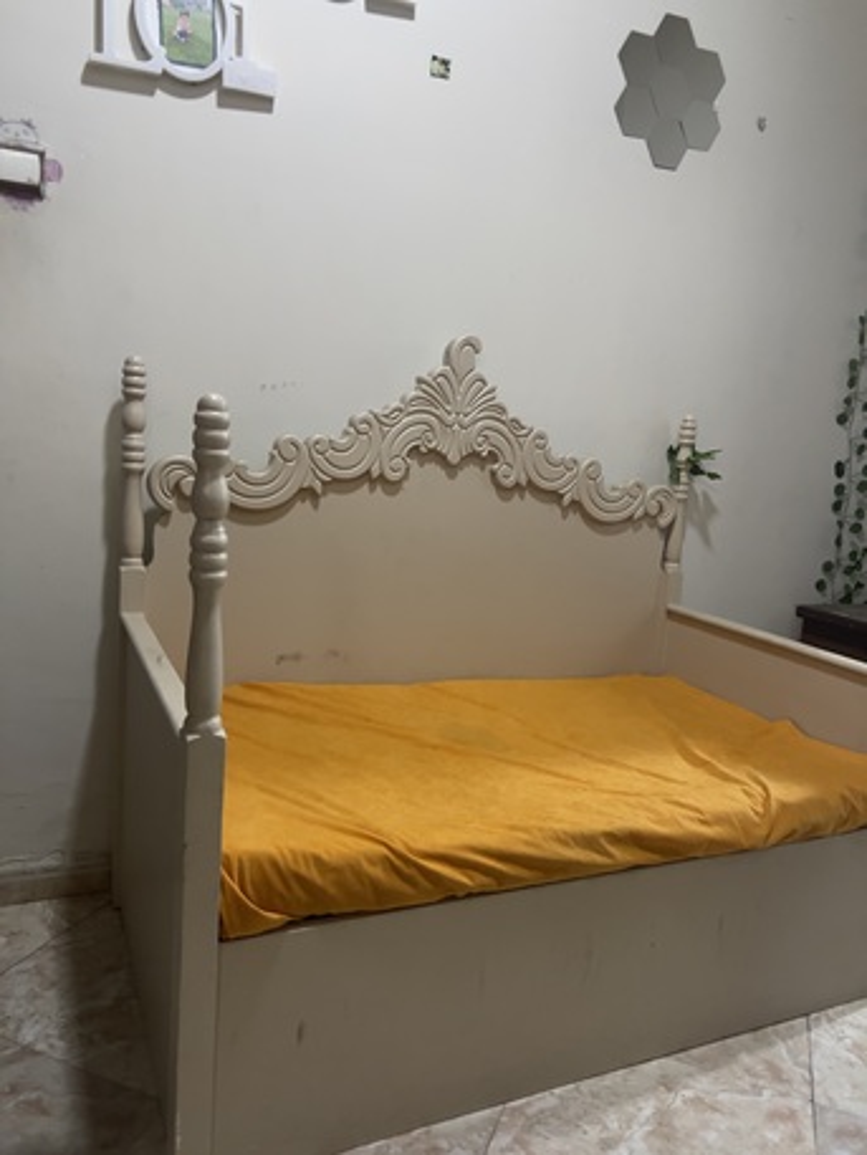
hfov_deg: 53.1
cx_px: 434
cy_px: 578
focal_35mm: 26
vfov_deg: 67.3
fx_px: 868
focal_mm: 5.7
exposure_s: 1/40
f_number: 1.5
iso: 500
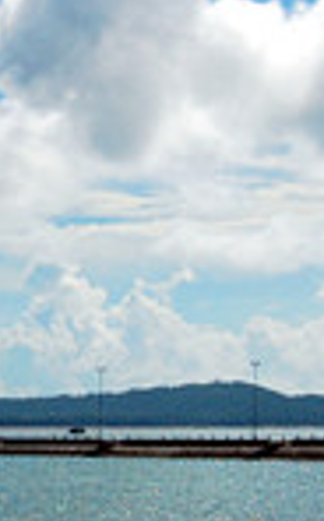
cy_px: 231
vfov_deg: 13.3
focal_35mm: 158
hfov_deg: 8.2
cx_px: -63
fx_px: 2241
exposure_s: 1/1600
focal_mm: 34
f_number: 8
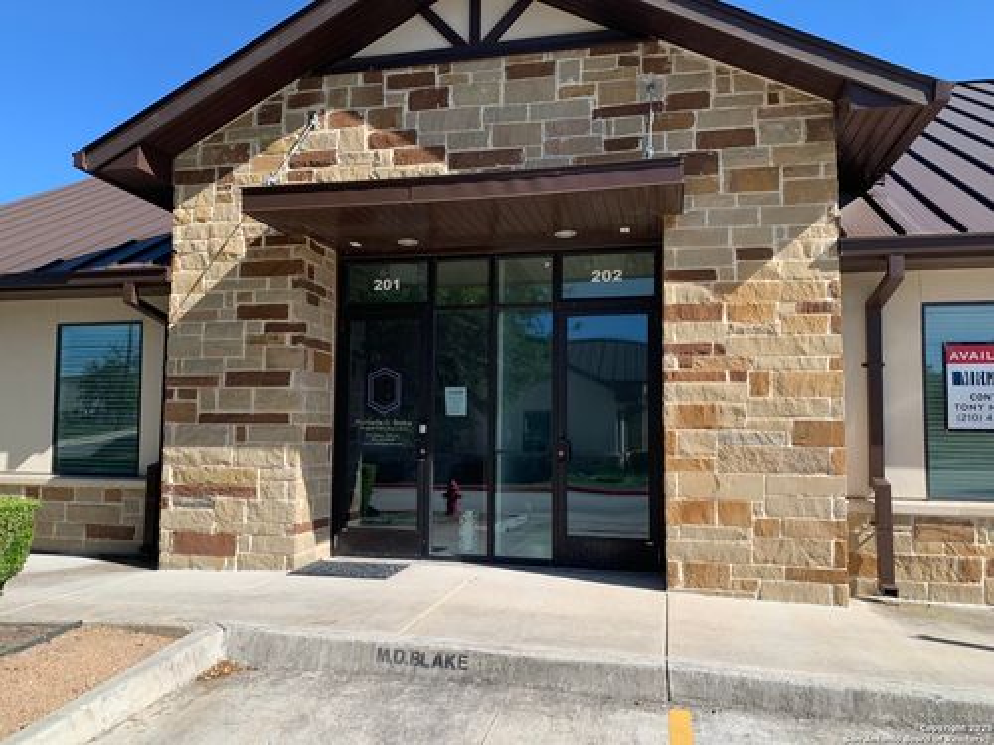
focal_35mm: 26
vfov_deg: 53.1
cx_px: 497
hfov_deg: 67.3
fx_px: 747
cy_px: 372
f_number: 1.8
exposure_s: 1/1560
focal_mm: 4.25
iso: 25
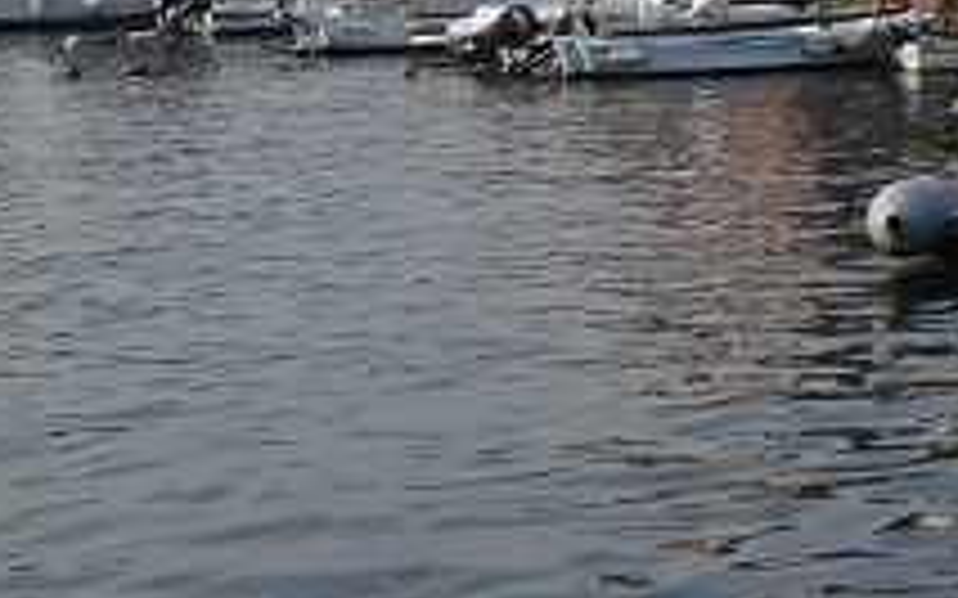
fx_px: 3367
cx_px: 1691
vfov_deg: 9.8
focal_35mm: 129
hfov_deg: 14.4
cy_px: -306
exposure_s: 1/1600
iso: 250
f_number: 4
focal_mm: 12
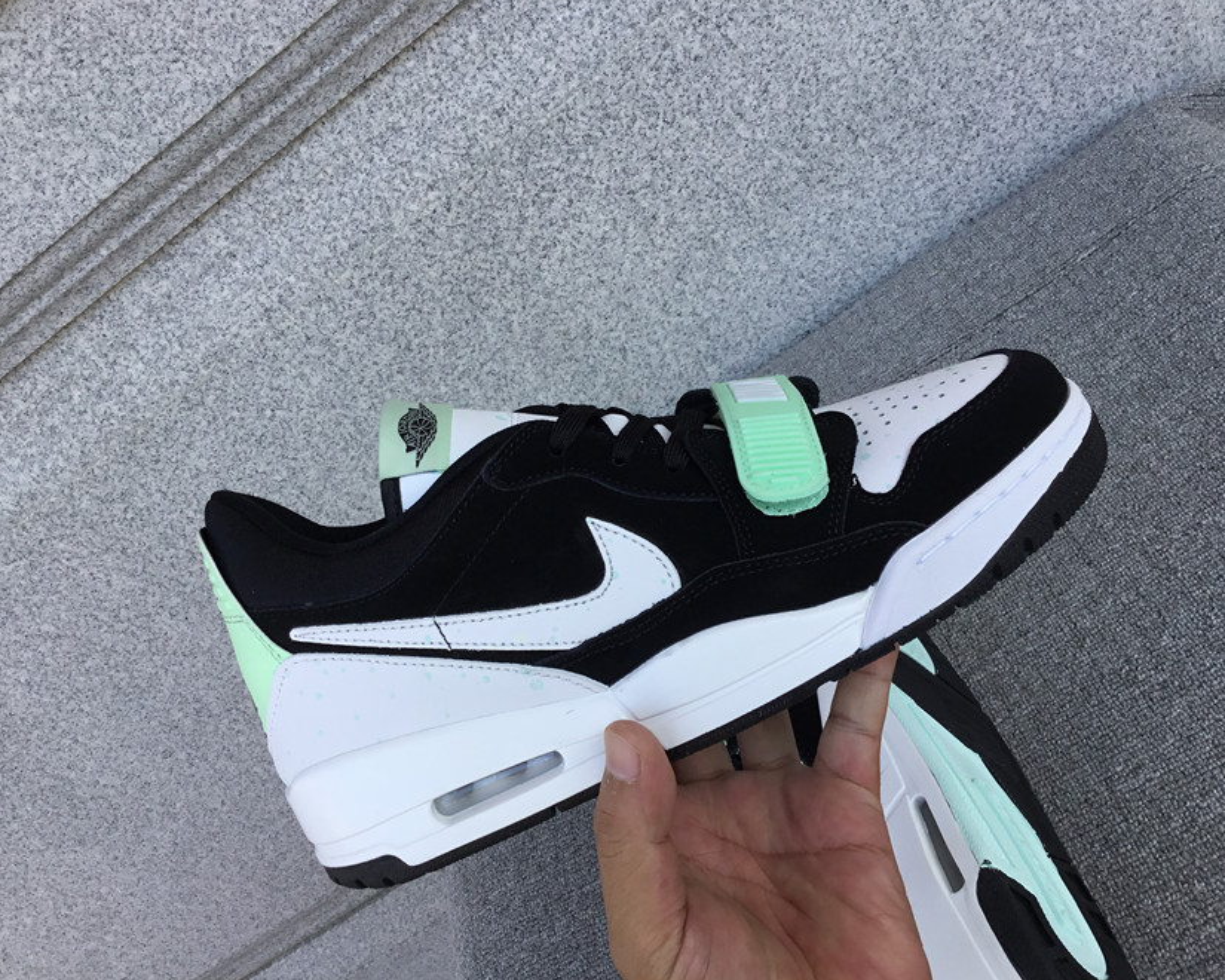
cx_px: 619
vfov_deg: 44.5
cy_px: 485
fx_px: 1196
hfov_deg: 54.2
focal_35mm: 33
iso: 25
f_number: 2.4
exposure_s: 1/273
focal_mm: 3.3
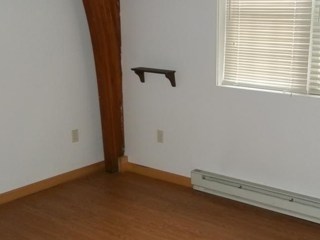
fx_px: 481
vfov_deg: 28.0
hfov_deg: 36.8
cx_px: 178
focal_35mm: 52
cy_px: 133
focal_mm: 5.7
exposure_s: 1/30
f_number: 2.9
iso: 160
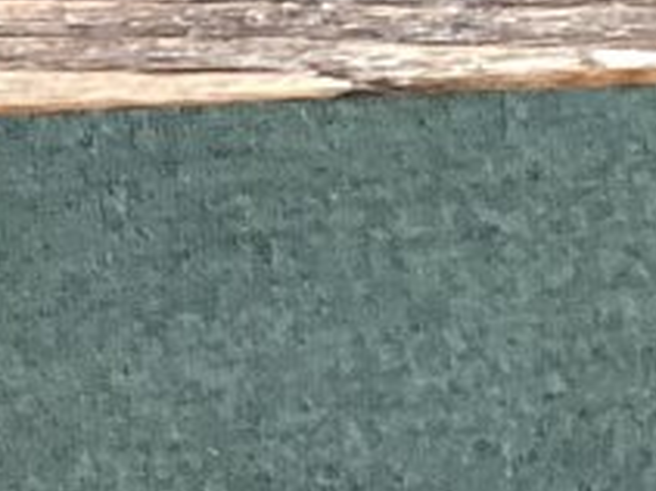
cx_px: -375
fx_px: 4205
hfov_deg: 8.7
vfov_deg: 6.2
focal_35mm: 222
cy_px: 1366
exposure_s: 1/33
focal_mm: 3.3
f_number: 2.4
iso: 320
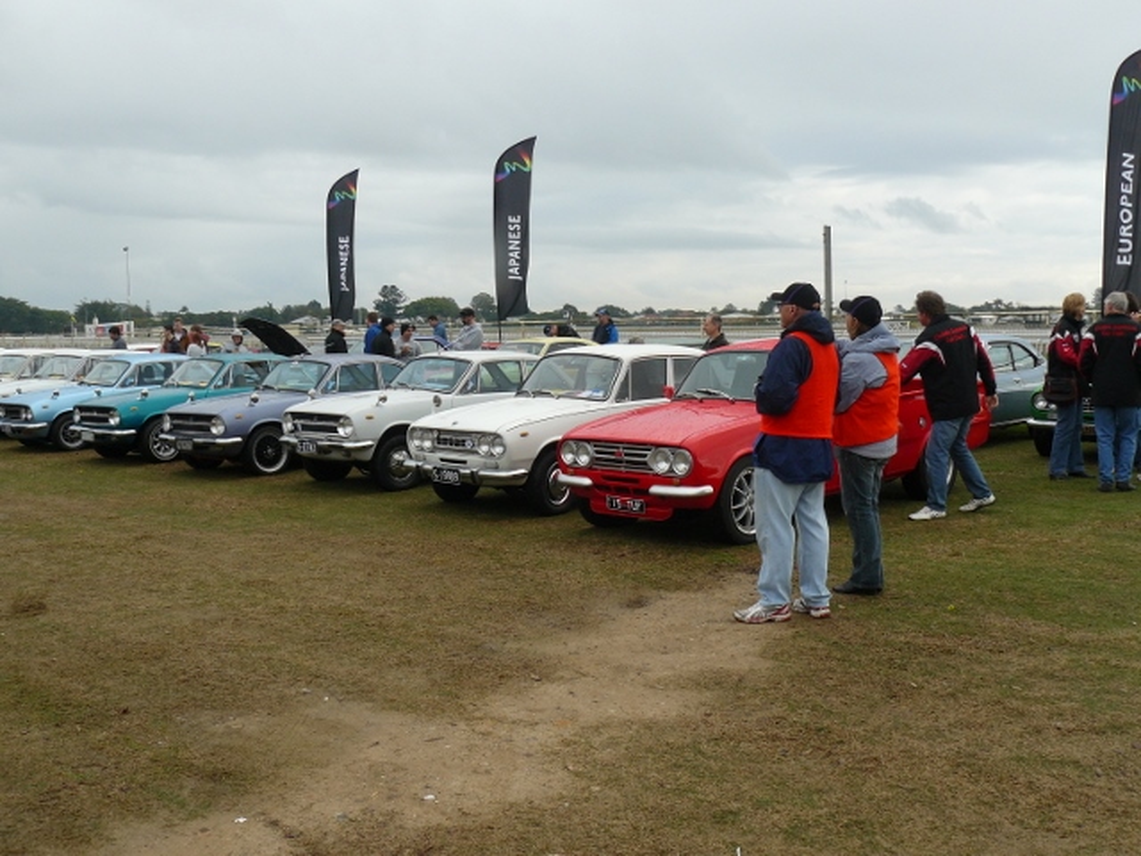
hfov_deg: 51.4
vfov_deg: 39.7
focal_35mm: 36
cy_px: 428
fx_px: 1187
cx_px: 570
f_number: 4.5
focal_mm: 6
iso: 100
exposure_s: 1/250
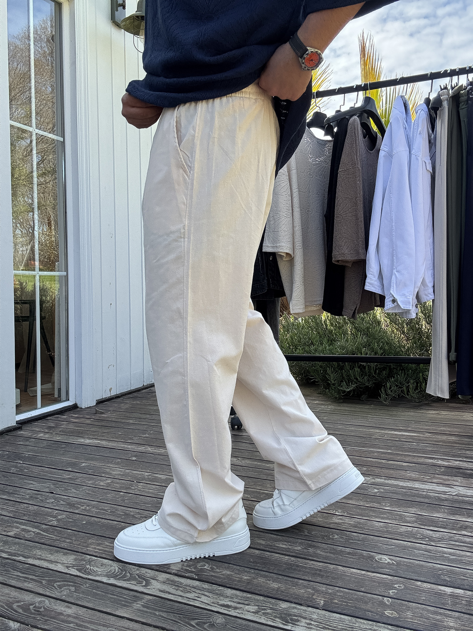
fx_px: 547
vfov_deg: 60.0
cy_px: 316
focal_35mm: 30
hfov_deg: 46.8
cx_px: 236
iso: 25
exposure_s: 1/320
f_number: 1.9
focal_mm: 2.69
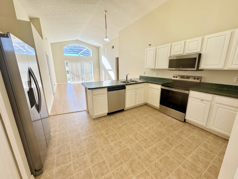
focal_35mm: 14
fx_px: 96
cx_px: 119
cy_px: 90
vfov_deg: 85.7
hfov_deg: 102.1
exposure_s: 1/120
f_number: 2.2
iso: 64
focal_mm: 2.22
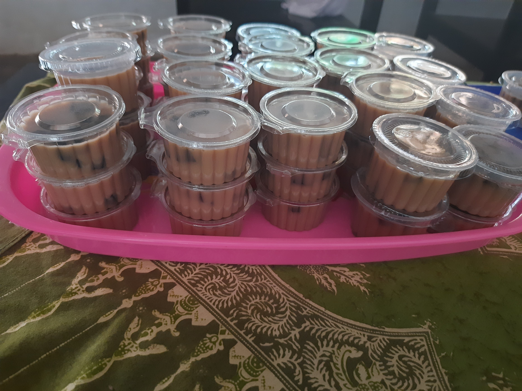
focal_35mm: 24
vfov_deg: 56.8
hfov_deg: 71.6
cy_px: 196
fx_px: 362
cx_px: 261
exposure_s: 1/20
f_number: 1.8
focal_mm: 5.23
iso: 640
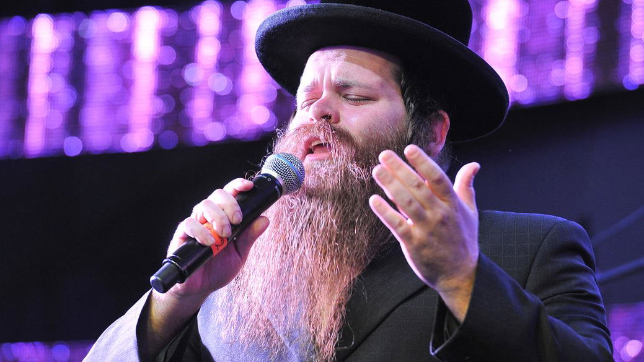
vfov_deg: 4.3
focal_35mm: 282
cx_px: 355
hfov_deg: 7.6
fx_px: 4817
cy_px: 134
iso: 1600
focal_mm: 200
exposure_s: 1/160
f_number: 4.5
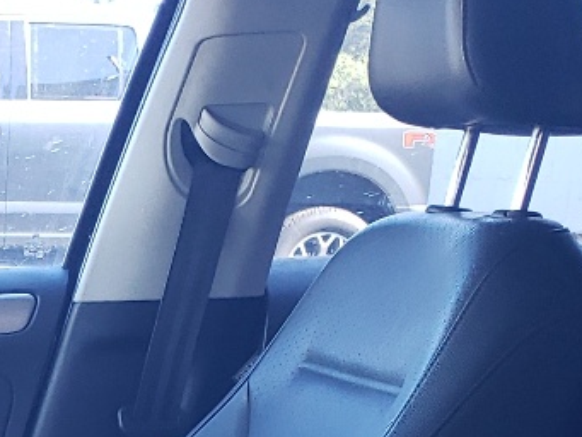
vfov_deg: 11.0
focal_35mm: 122
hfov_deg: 15.5
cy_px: 877
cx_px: -145
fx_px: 2052
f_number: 1.5
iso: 66
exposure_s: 1/50
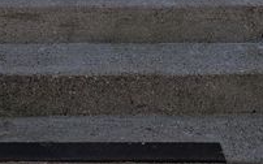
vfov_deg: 11.8
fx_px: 602
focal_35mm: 84
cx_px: 113
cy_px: -262
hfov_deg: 24.6
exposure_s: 1/841
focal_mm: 4.53
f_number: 1.7
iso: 28
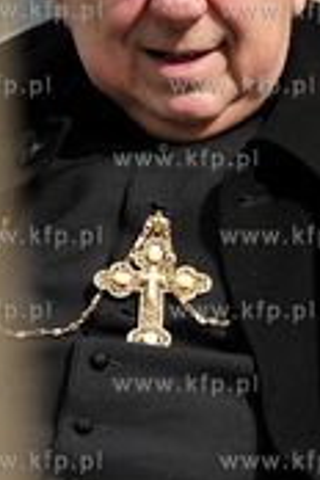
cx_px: 204
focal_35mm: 327
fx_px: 4362
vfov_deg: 6.3
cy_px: 232
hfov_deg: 4.2
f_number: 5.6
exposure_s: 1/320
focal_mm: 95
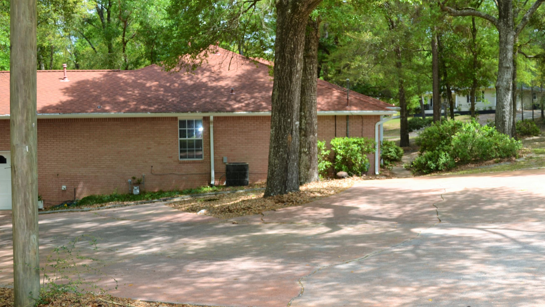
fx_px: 621
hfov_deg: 47.3
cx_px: 302
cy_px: 181
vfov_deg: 27.7
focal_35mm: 43
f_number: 4.5
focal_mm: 24
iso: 100
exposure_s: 1/200
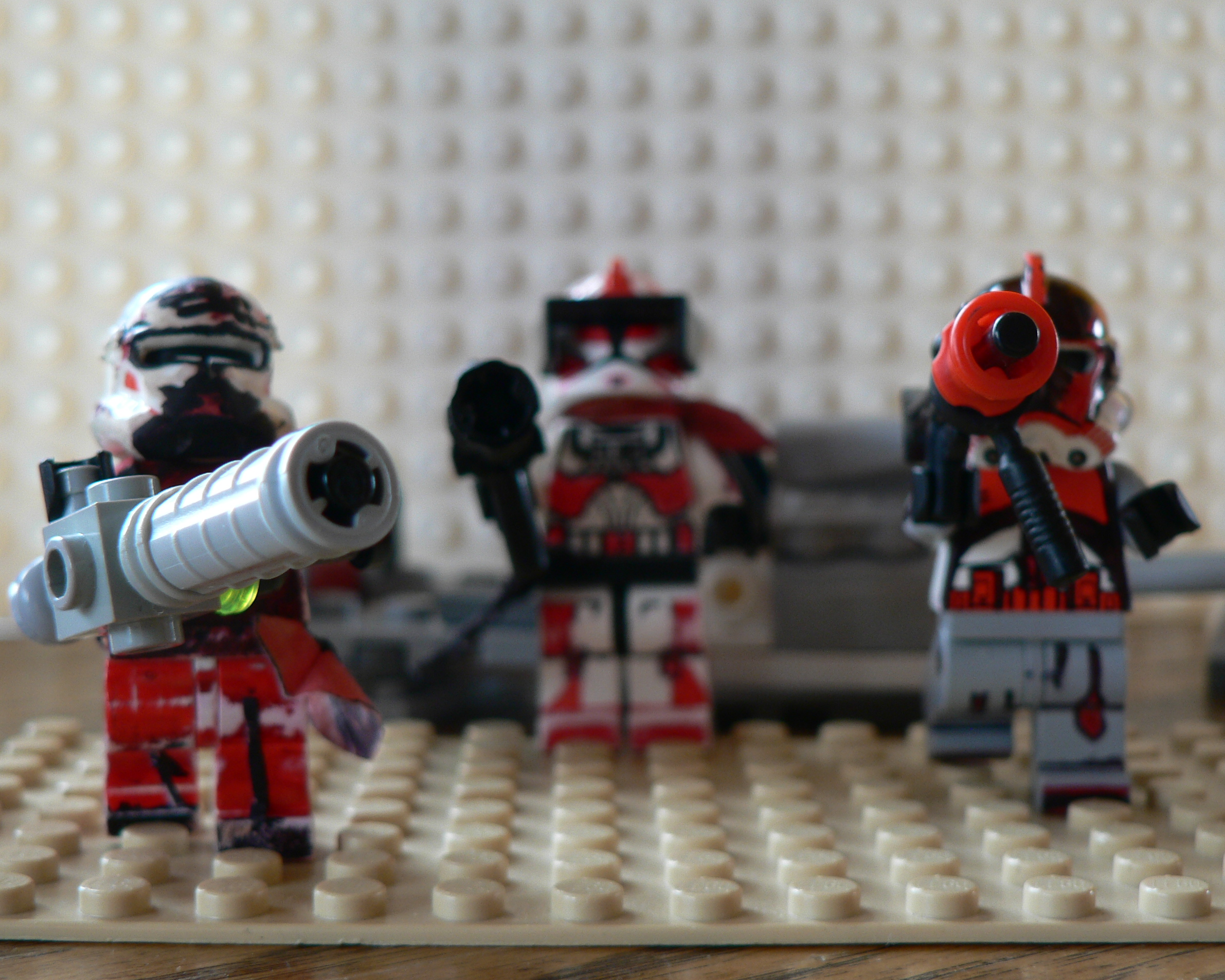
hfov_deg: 29.6
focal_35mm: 64
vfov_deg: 23.8
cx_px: 584
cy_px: 493
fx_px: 2320
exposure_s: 1/25
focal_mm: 10.2
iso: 80
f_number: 3.2
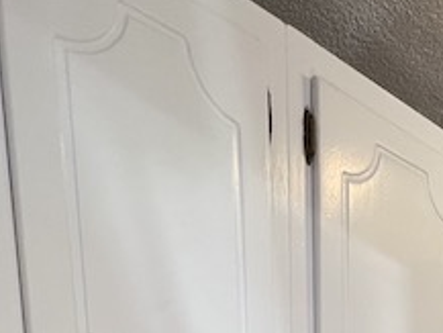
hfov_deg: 33.1
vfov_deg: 21.7
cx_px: 521
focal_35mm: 48
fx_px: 615
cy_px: 570
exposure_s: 1/120
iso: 50
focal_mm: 1.57
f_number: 1.8
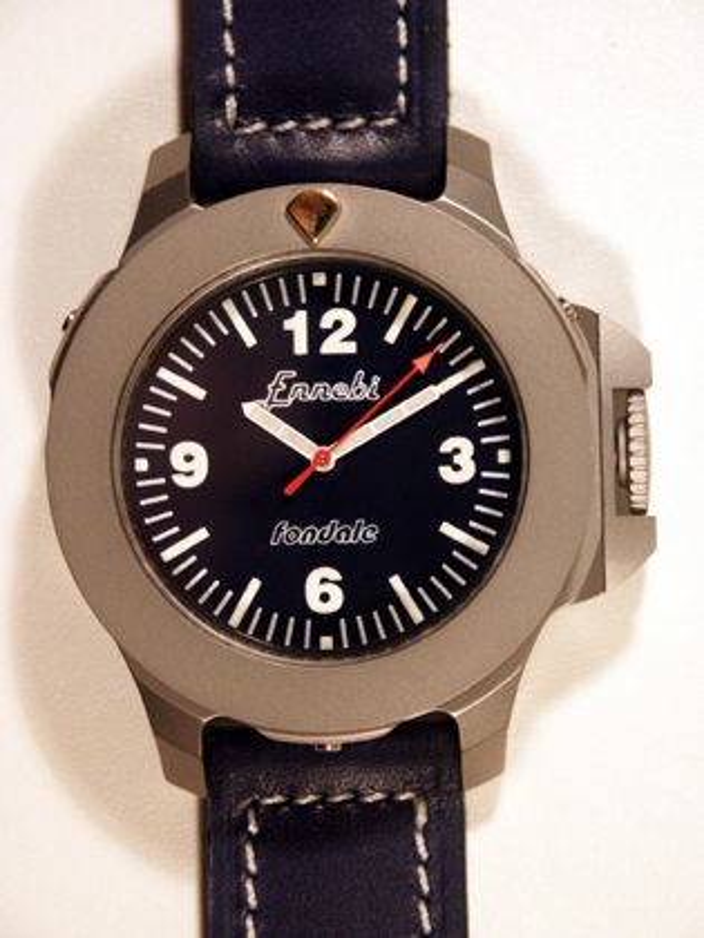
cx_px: 352
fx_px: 4691
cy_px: 469
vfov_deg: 11.4
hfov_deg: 8.6
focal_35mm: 173
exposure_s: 1/45
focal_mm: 43.84
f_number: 3.5
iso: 200
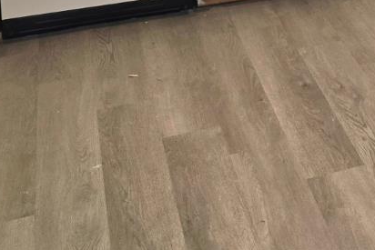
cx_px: 467
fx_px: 907
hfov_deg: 21.5
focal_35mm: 87
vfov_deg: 13.6
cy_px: -233
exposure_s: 1/120
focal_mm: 6.3
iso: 125
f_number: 1.7
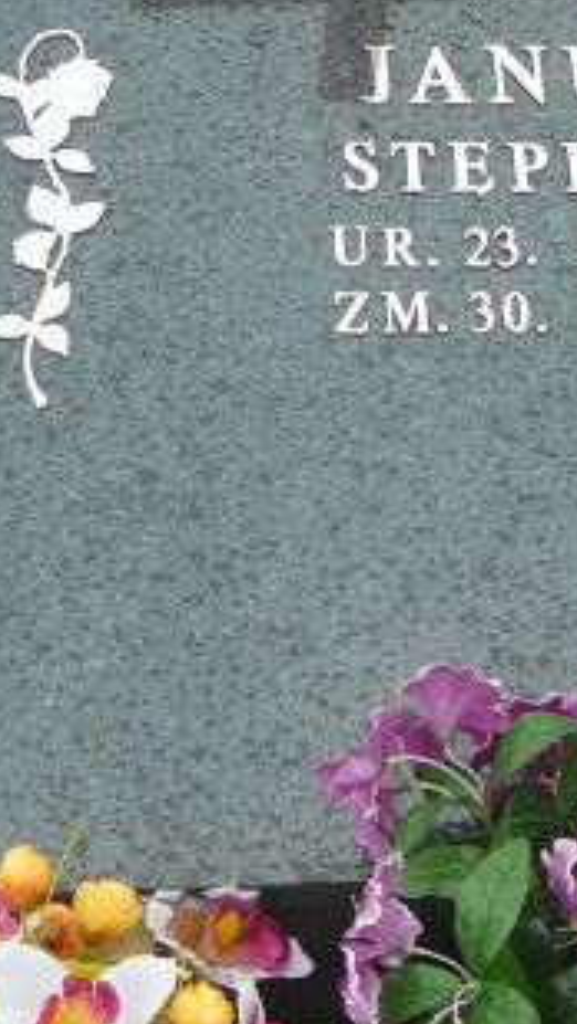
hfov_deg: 15.2
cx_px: 461
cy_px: 504
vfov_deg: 26.8
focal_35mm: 79
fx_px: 2147
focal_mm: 5.2
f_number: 2.8
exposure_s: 1/125
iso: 80
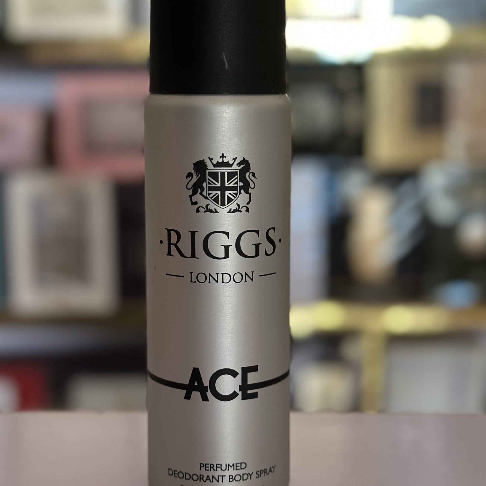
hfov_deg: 28.2
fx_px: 969
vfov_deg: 28.1
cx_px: 231
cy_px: 191
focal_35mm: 61
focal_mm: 6.86
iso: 200
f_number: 1.78
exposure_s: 1/60
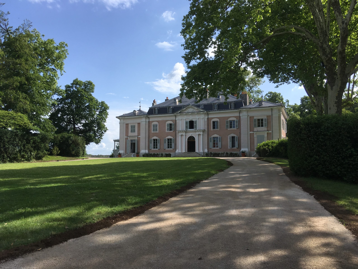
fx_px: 300
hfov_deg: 61.7
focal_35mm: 29
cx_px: 179
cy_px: 134
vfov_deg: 48.2
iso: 25
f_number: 2.2
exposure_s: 1/1508
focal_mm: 4.15
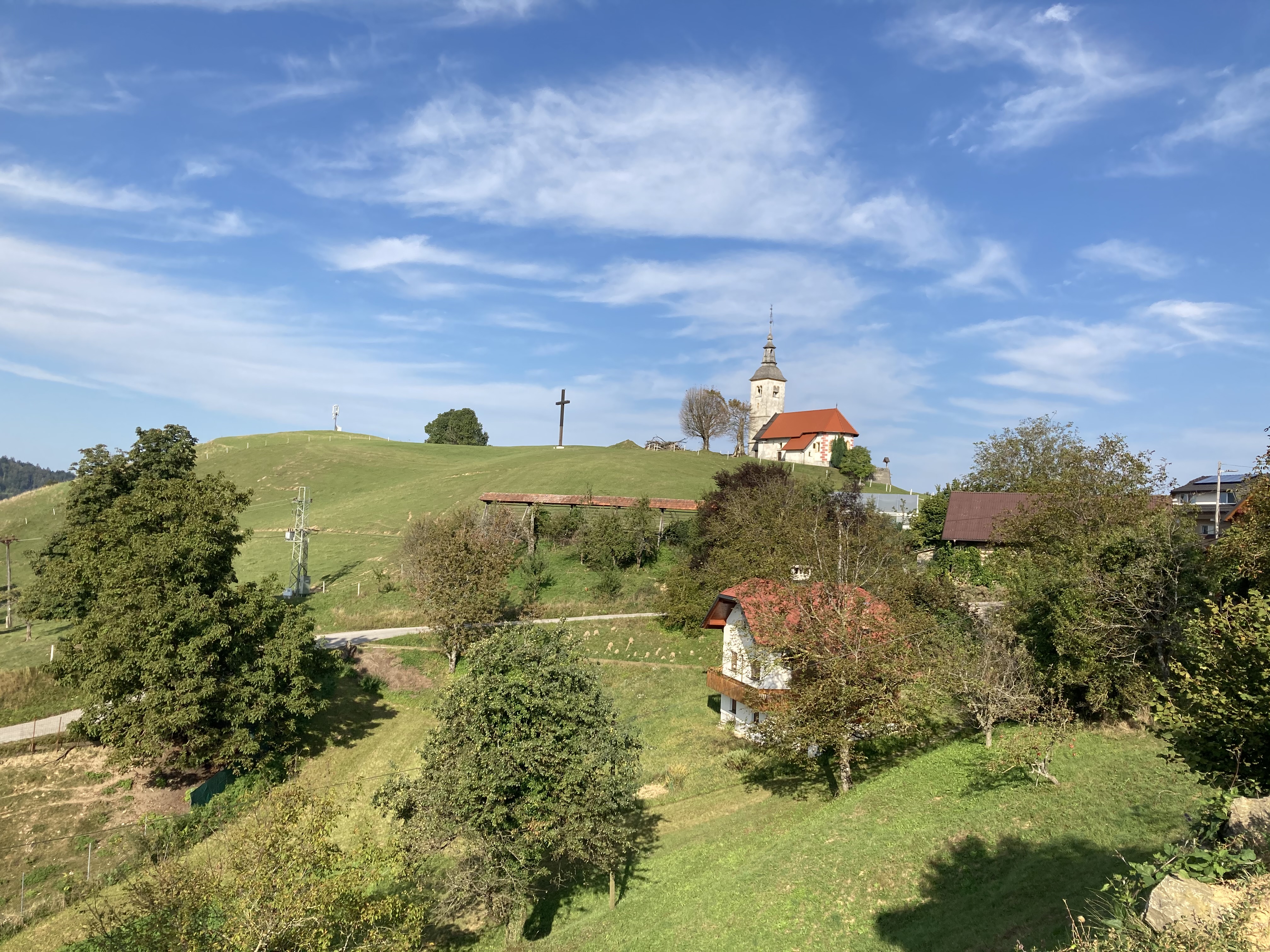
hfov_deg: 63.4
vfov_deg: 49.7
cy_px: 476
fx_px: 1027
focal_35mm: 28
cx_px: 635
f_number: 1.8
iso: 20
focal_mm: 3.99
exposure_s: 1/2024
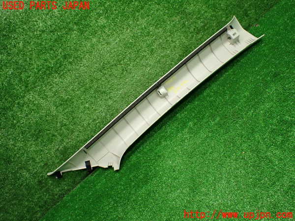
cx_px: 148
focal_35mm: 30
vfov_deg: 46.8
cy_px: 110
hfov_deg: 60.0
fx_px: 256
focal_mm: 5.4
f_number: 2.3
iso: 640
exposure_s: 1/125
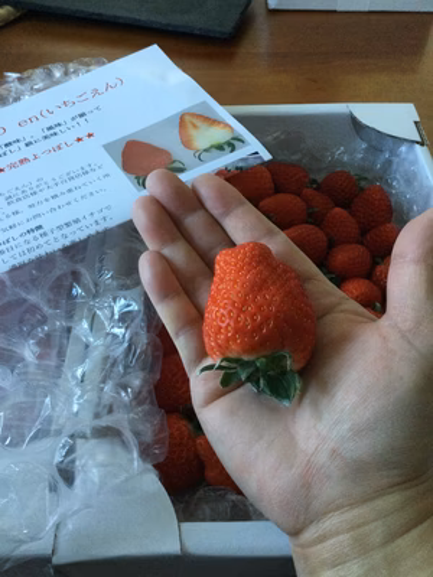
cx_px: 216
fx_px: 517
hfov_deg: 45.4
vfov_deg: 58.4
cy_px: 288
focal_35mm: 31
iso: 200
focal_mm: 3.3
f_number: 2.4
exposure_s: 1/30
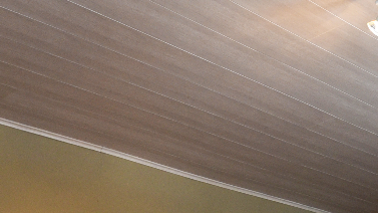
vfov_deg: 13.8
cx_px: 377
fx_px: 722
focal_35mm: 72
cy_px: 448
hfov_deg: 27.7
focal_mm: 16
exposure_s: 1/60
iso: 900
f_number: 4
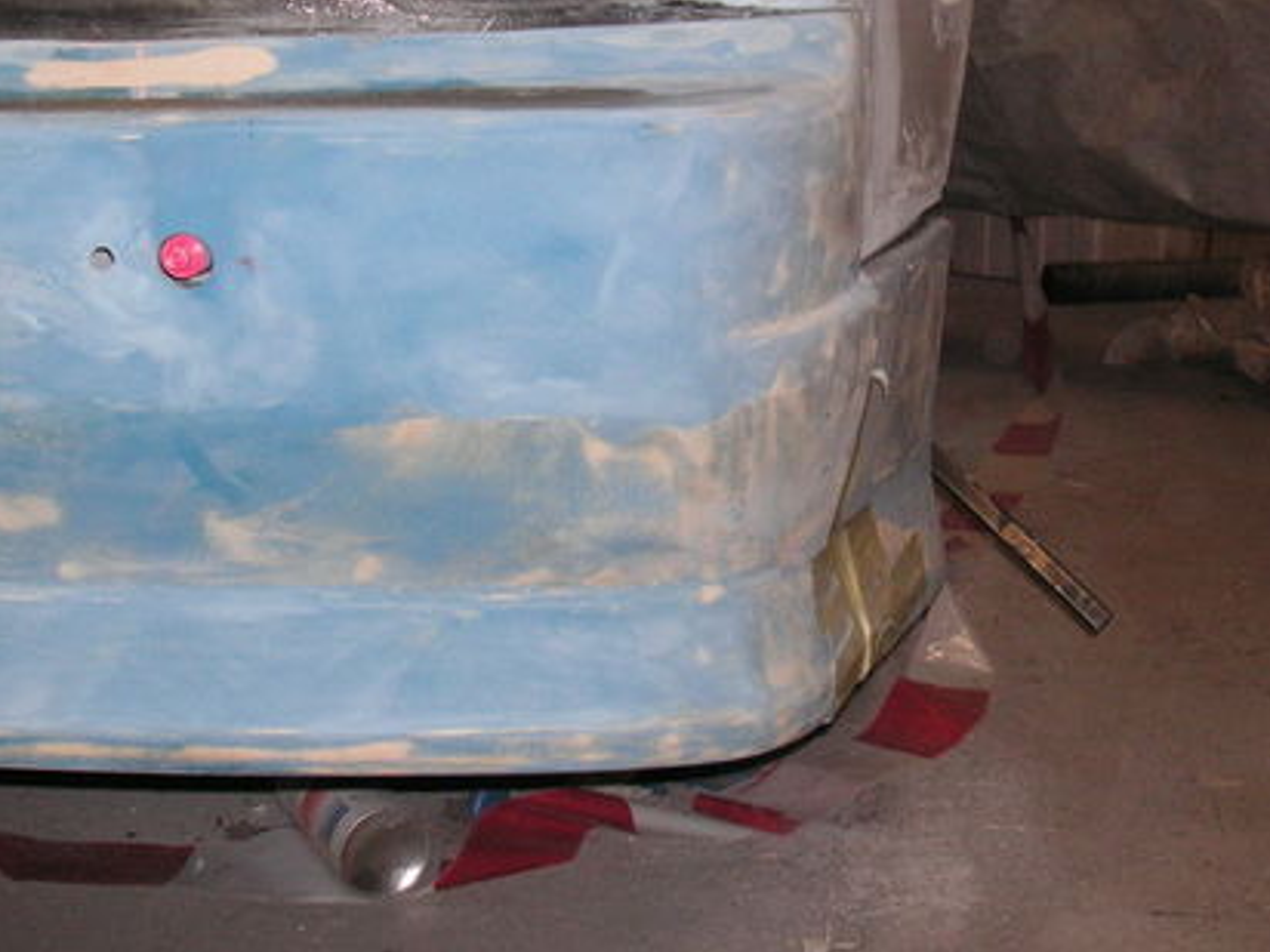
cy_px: 265
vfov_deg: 24.6
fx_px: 2165
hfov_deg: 32.6
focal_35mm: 59
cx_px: 777
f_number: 3.3
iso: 160
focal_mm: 6.3
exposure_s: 1/45
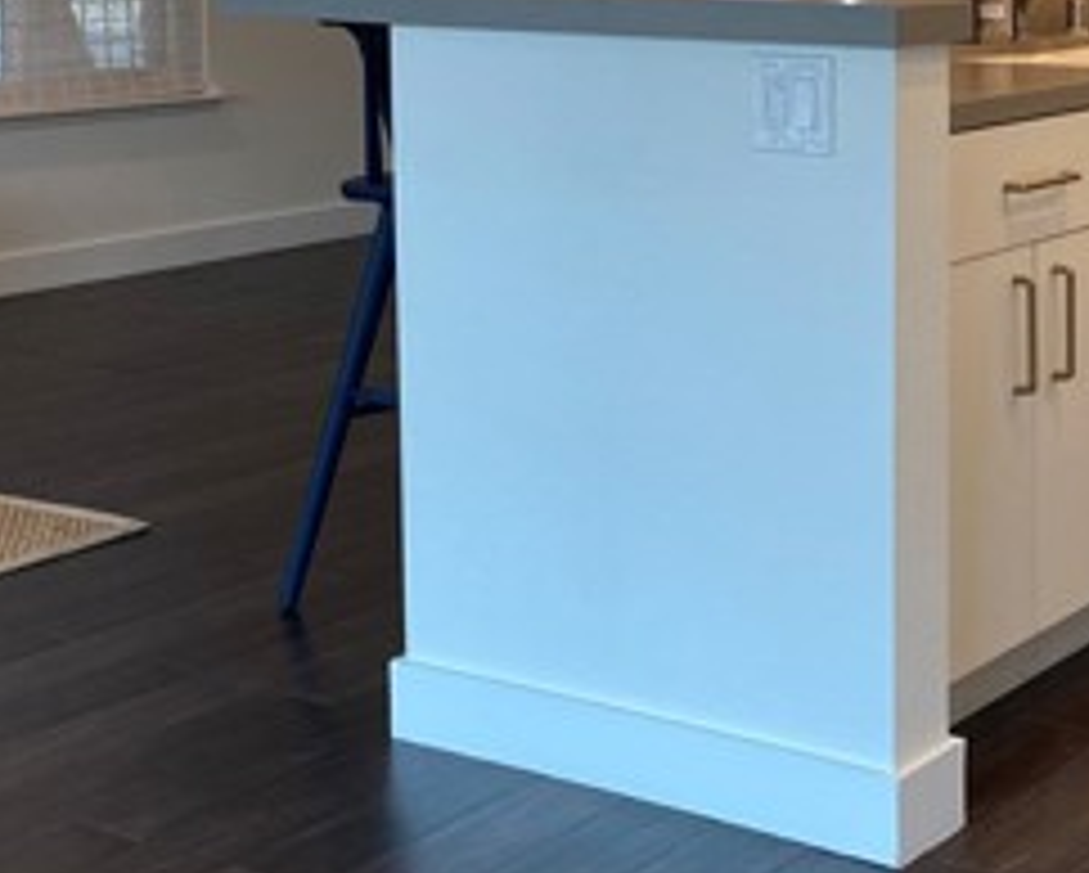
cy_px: 45
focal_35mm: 67
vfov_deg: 22.2
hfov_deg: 26.5
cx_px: 1138
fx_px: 2161
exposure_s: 1/120
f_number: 1.8
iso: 100
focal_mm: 4.25
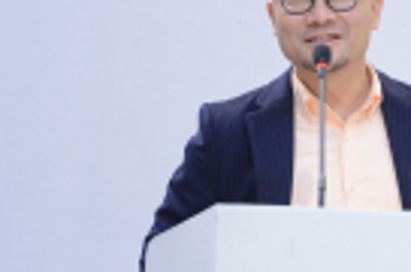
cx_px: 429
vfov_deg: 10.6
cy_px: 71
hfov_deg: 15.6
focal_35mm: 129
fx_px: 1469
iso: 800
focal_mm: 35
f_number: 4
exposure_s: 1/60
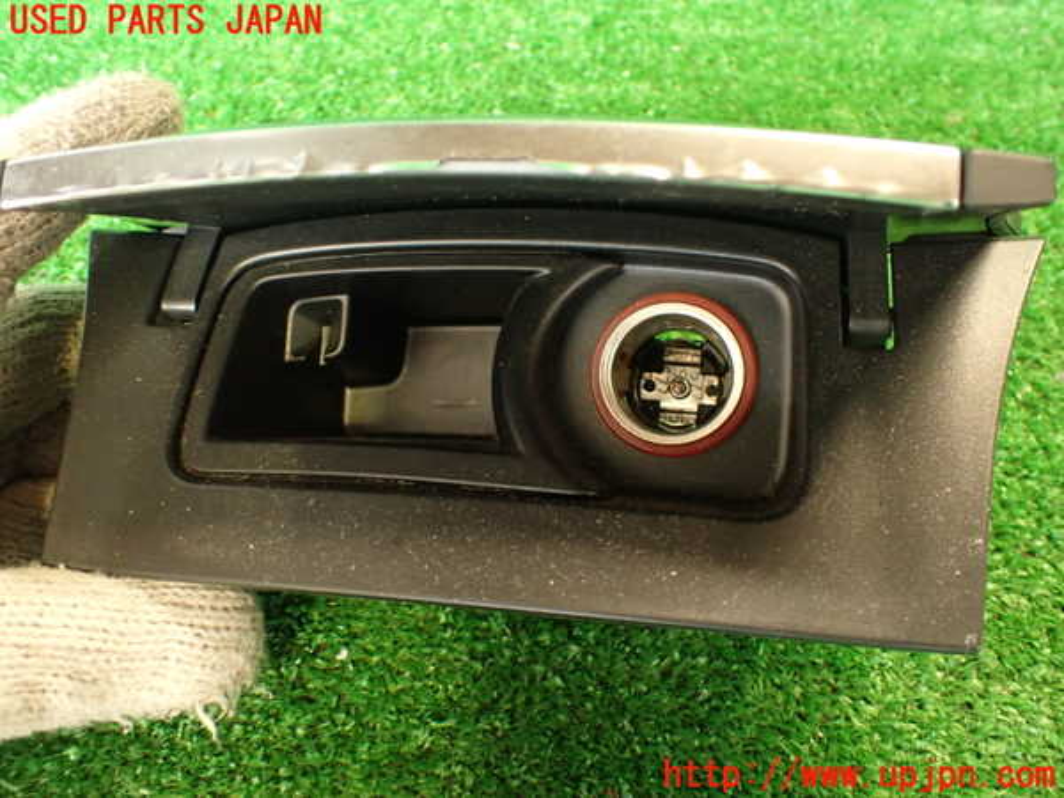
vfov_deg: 46.8
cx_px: 532
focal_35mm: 30
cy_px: 399
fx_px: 922
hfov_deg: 60.0
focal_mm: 5.4
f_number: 2.3
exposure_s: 1/30
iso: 640
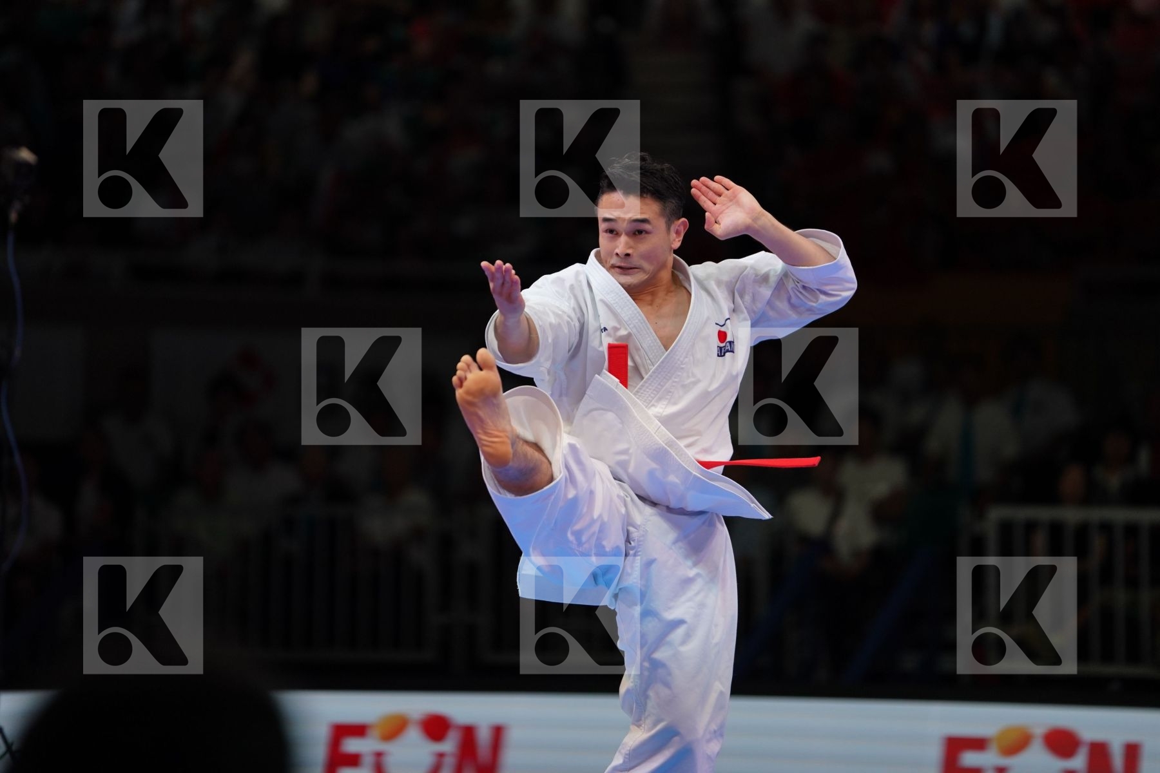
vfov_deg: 6.9
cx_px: 580
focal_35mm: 200
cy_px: 386
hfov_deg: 10.3
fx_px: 6444
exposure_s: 1/1000
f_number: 2.8
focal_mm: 200
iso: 800
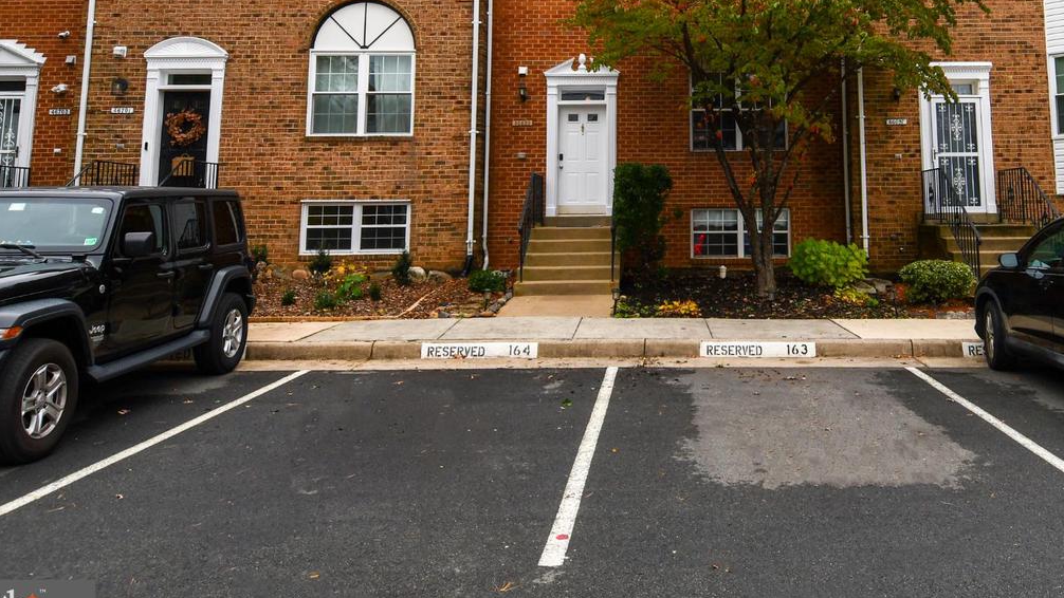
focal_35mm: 27
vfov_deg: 41.2
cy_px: 127
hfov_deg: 68.3
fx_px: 762
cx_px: 692
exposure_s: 1/250
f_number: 8
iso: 140
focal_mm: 12
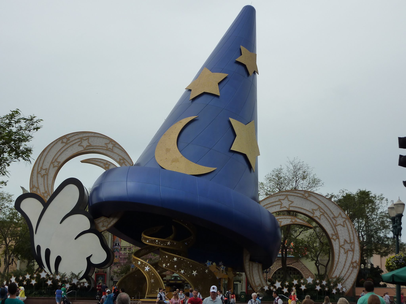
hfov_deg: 34.9
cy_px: 152
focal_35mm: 55
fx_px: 645
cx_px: 203
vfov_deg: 26.6
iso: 125
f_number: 4.5
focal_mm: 9.1
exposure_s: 1/500
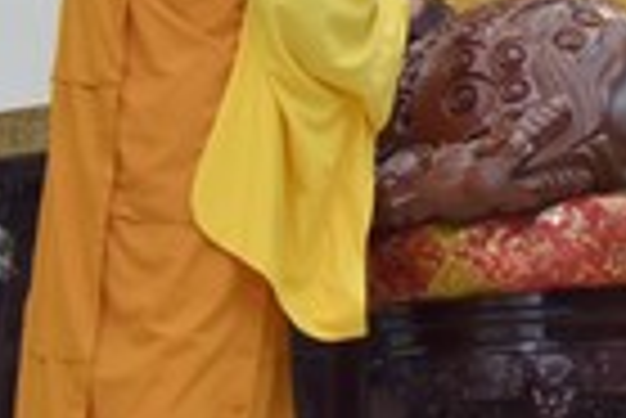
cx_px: 883
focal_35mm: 112
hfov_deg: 16.9
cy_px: -279
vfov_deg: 11.5
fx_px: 1950
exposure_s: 1/125
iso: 1250
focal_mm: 24
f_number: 4.5
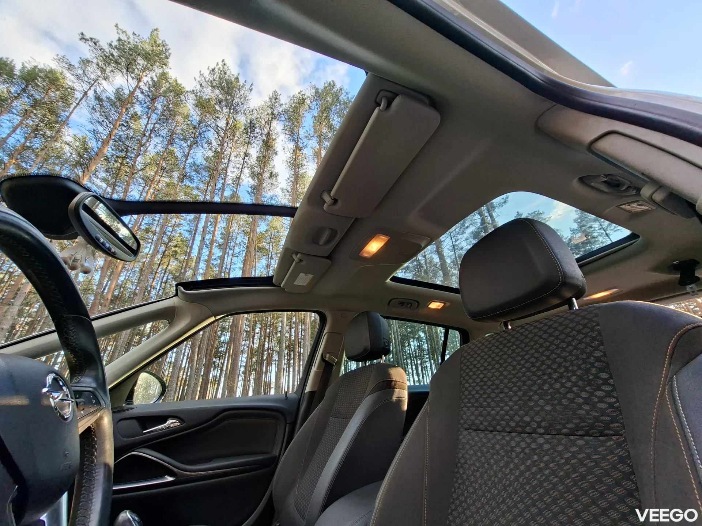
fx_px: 264
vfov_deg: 89.9
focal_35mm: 13
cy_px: 263
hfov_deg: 106.2
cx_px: 351
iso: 50
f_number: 2.2
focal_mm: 1.74
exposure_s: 1/120
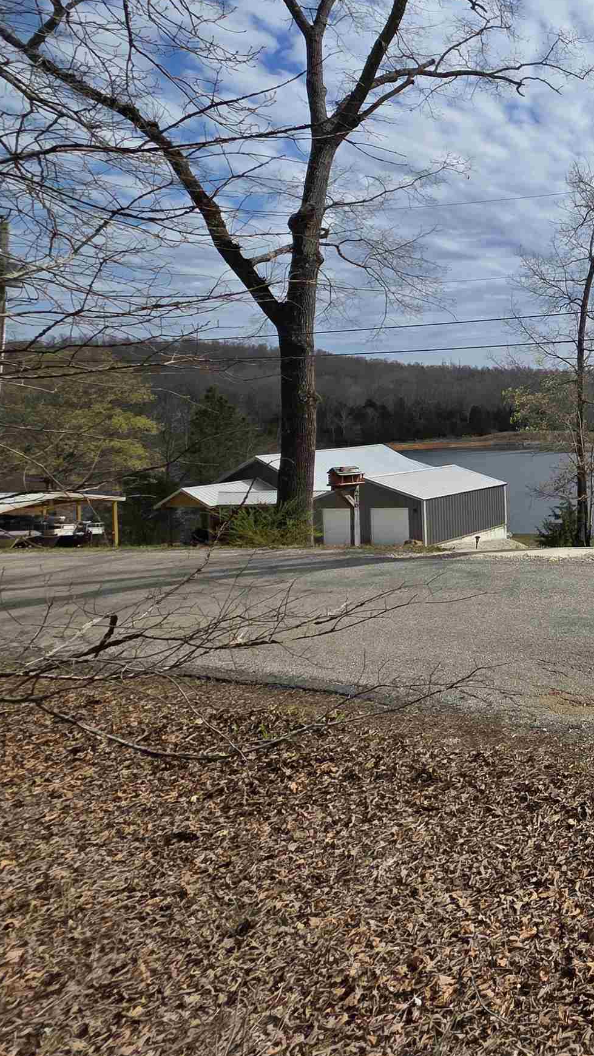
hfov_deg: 30.8
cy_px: 404
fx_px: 700
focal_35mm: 25
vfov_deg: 72.9
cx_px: 840
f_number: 1.9
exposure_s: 1/3354
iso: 40
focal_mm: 2.2
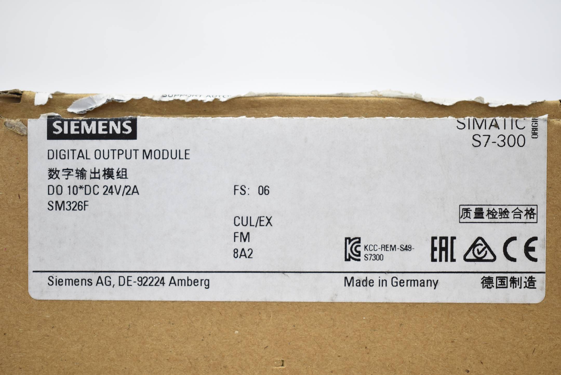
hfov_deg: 35.0
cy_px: 188
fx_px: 889
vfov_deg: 23.8
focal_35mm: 57
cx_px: 280
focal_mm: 38
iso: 280
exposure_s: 1/60
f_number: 4.8
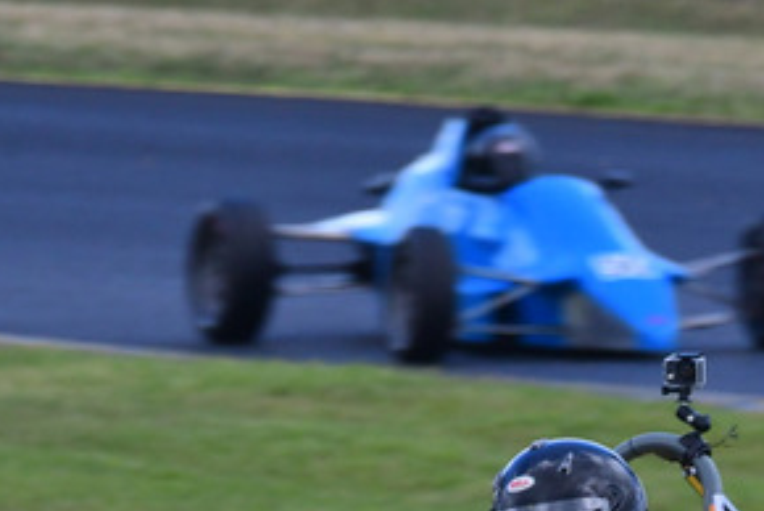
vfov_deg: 0.9
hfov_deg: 1.3
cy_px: 527
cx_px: 598
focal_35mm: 1614
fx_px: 34286
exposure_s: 1/640
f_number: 11
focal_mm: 390
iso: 1000
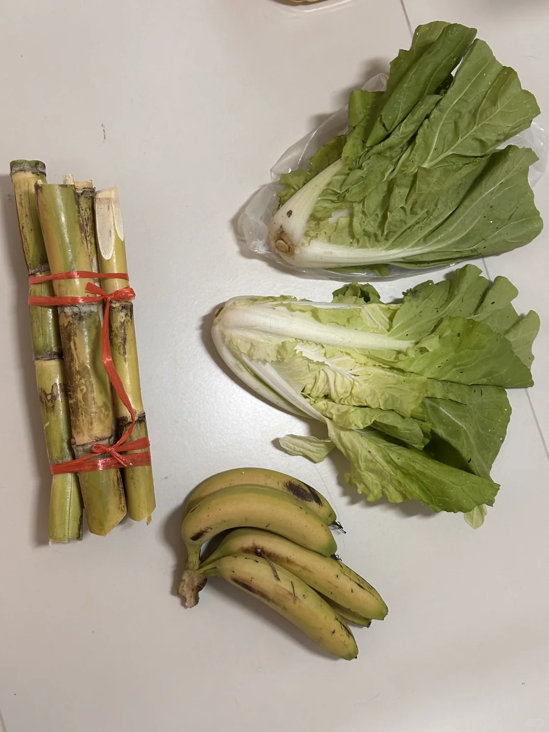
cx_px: 274
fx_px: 1015
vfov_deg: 39.7
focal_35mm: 48
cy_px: 366
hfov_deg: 30.3
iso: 250
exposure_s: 1/60
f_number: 1.78
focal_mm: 6.86
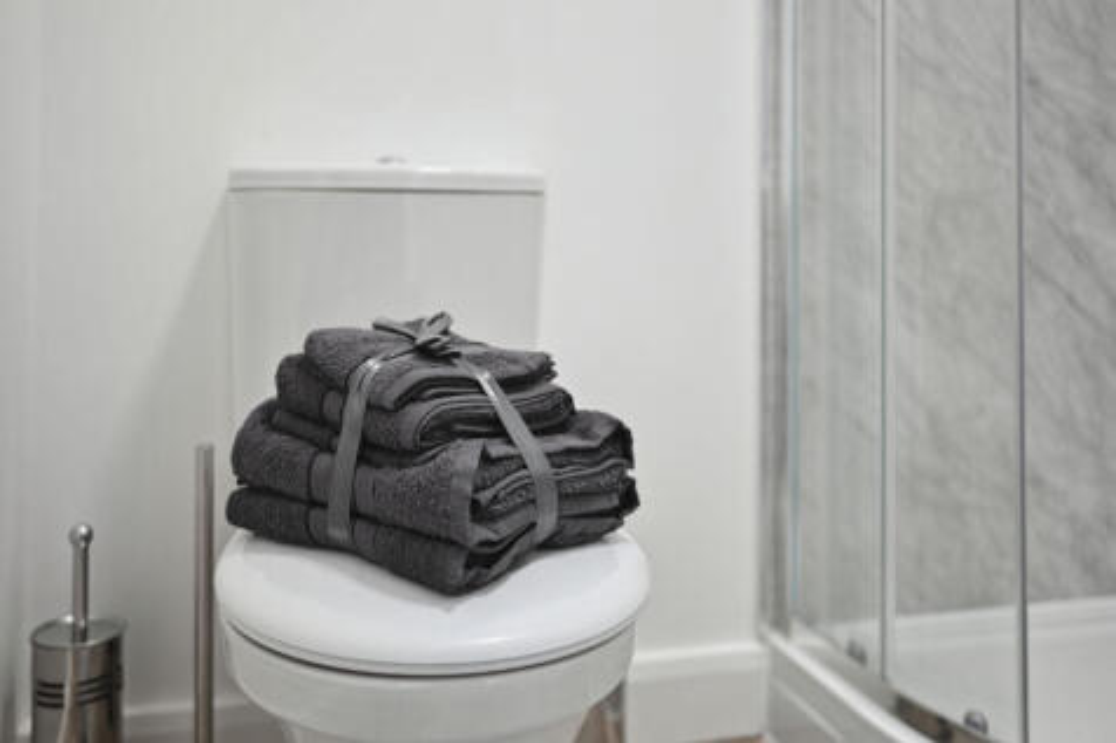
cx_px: 558
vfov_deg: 37.8
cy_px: 372
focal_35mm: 35
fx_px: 1085
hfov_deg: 54.5
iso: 100
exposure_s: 1/50
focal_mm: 35
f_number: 2
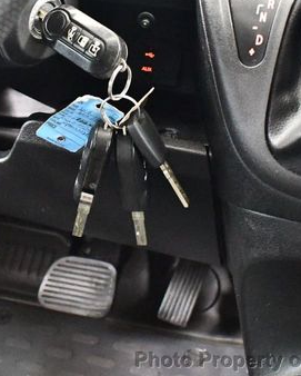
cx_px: 119
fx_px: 712
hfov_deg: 23.8
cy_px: 143
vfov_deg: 29.4
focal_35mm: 64
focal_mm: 18
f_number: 3.5
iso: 12800
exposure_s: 1/40
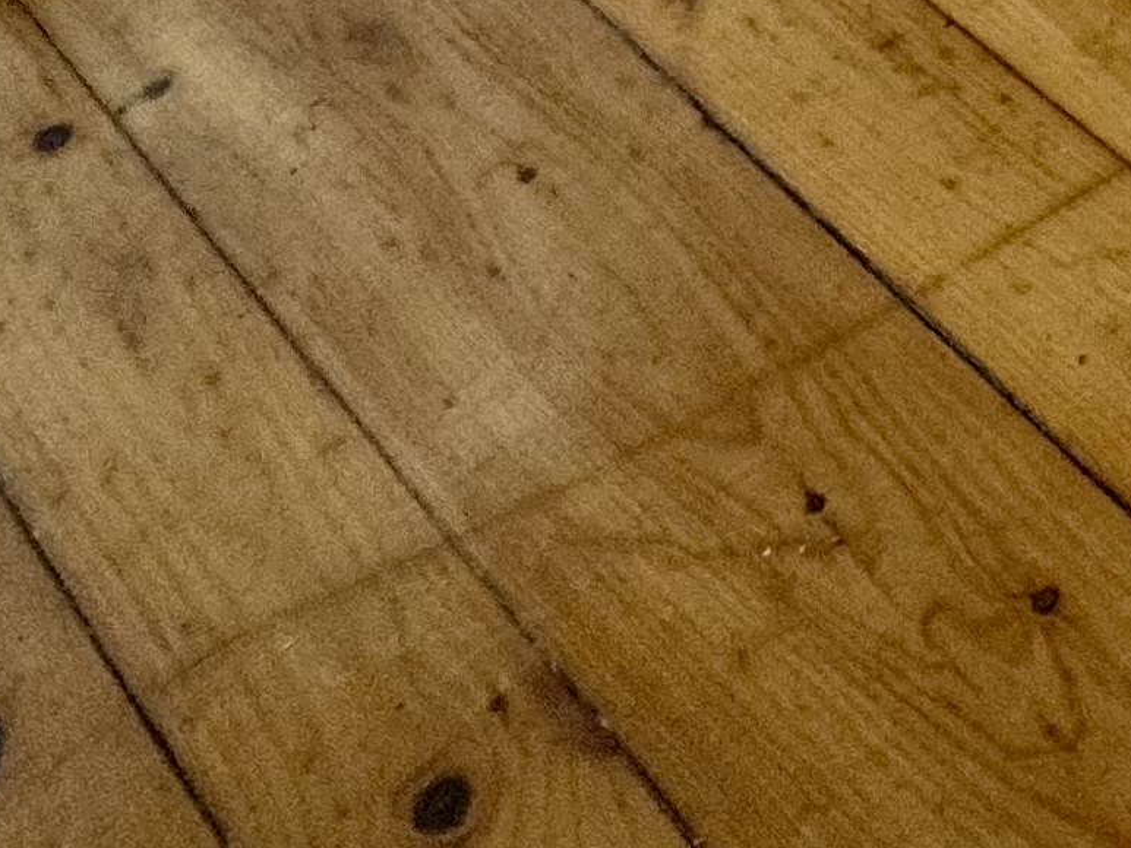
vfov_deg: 13.9
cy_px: -1211
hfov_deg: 19.3
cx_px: 2089
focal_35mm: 73
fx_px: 2385
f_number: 2.2
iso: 100
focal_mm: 2.22
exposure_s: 1/120
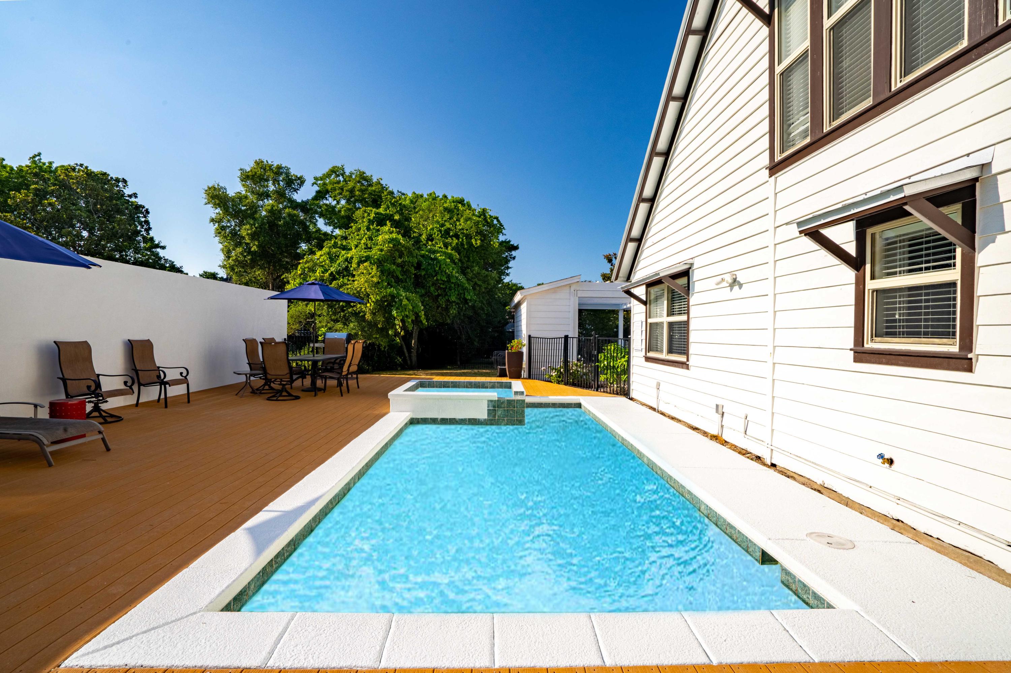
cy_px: 336
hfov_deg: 96.7
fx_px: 449
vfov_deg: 73.7
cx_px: 506
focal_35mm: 16
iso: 500
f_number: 16
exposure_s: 1/1000
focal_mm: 16
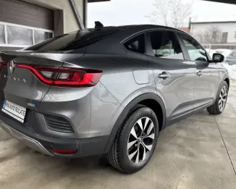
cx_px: 111
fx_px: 196
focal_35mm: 28
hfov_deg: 62.2
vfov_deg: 51.5
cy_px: 92
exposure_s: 1/377
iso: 50
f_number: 1.6
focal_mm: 5.96
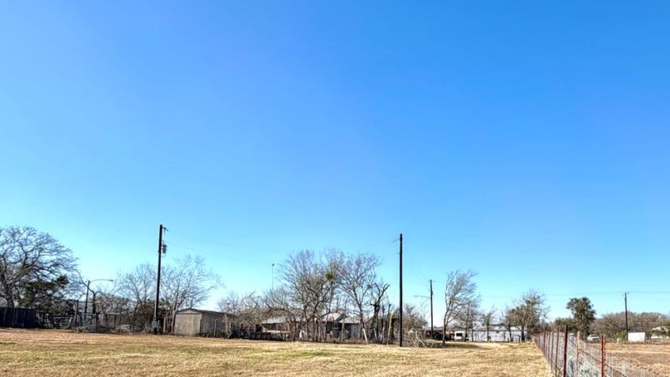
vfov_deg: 38.5
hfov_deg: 65.4
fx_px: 515
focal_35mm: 29
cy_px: 306
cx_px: 407
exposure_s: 1/770
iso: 25
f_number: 2.2
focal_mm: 2.22
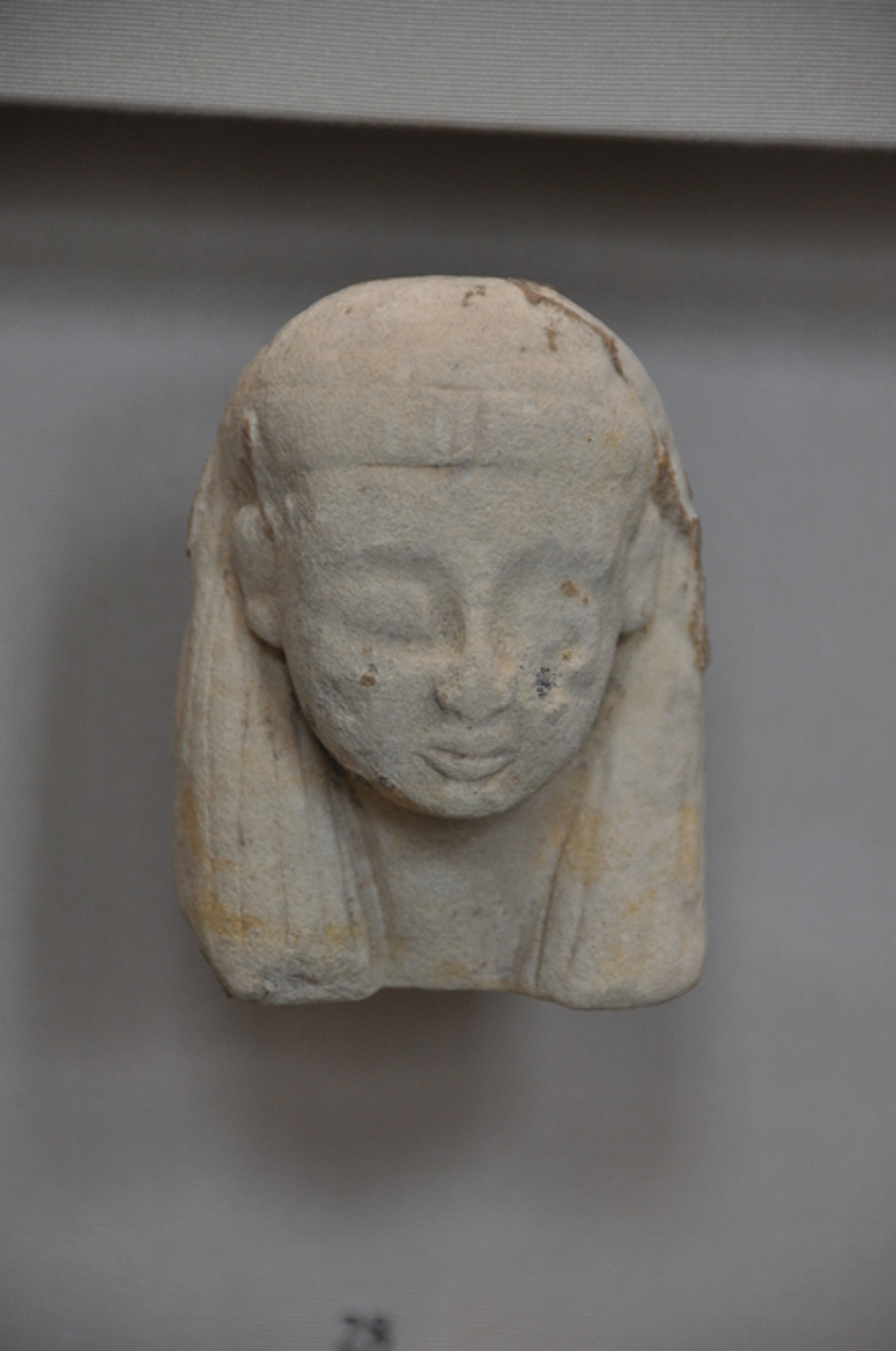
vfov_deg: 6.9
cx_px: 448
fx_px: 11240
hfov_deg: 4.6
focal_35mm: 300
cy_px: 676
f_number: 5.6
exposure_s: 1/100
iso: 800
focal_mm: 200
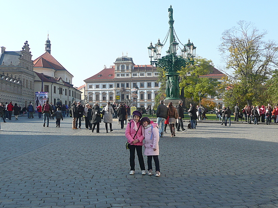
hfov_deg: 39.7
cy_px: 104
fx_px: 385
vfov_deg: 30.3
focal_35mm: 48
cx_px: 139
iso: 100
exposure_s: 1/320
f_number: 4.2
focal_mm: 7.8
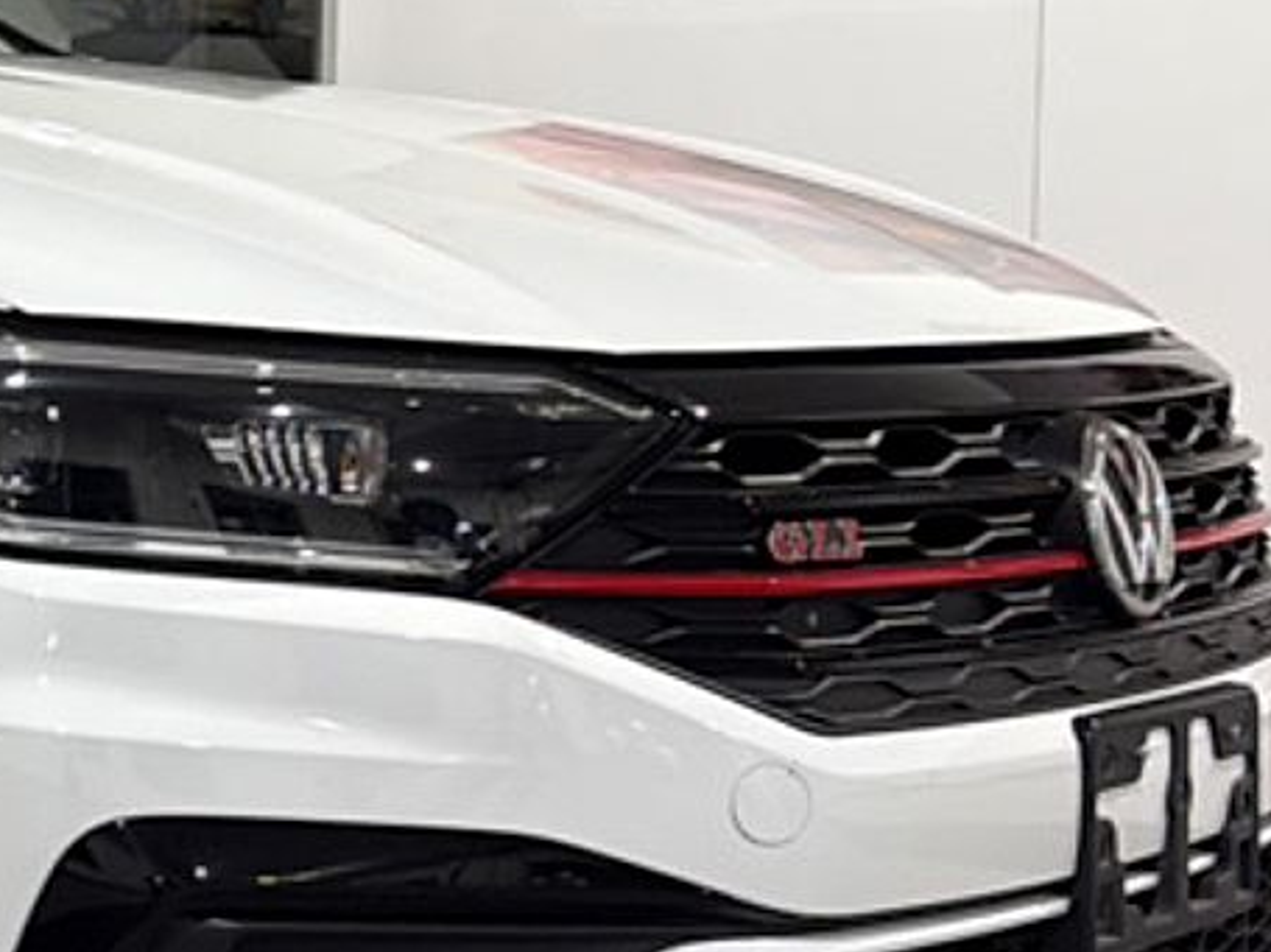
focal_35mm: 88
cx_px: -601
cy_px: 530
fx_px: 3230
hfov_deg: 19.6
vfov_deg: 16.8
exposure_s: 1/40
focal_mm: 6.76
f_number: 1.78
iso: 64
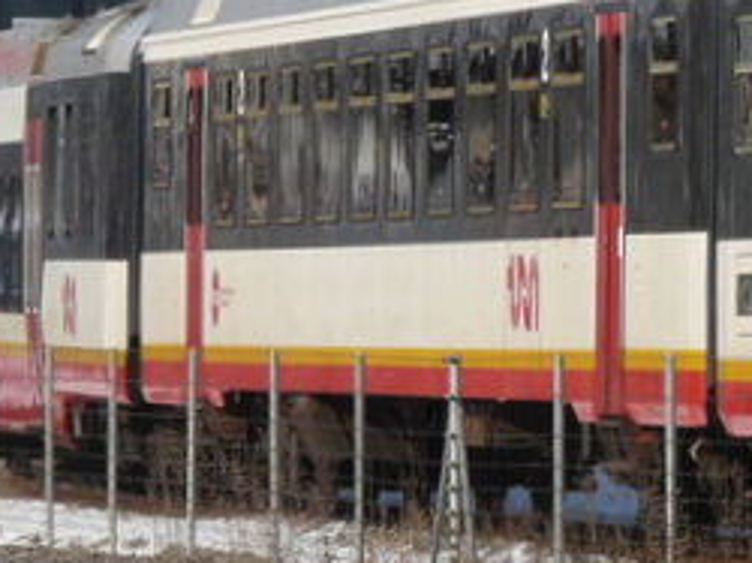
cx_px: 1345
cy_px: -9
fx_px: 14867
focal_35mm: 685
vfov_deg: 2.2
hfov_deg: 2.9
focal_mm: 28.1
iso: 100
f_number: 5.6
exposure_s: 1/500
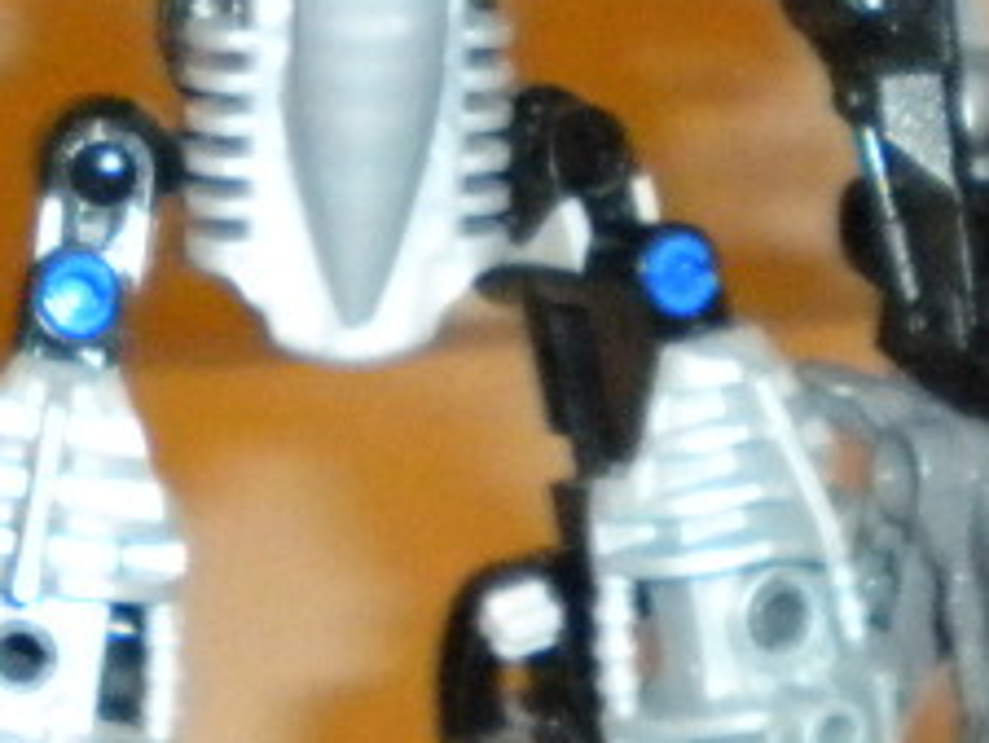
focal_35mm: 159
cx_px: 123
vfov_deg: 9.0
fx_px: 4545
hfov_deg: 12.3
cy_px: -541
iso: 800
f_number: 3.1
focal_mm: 6.3
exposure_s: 1/30
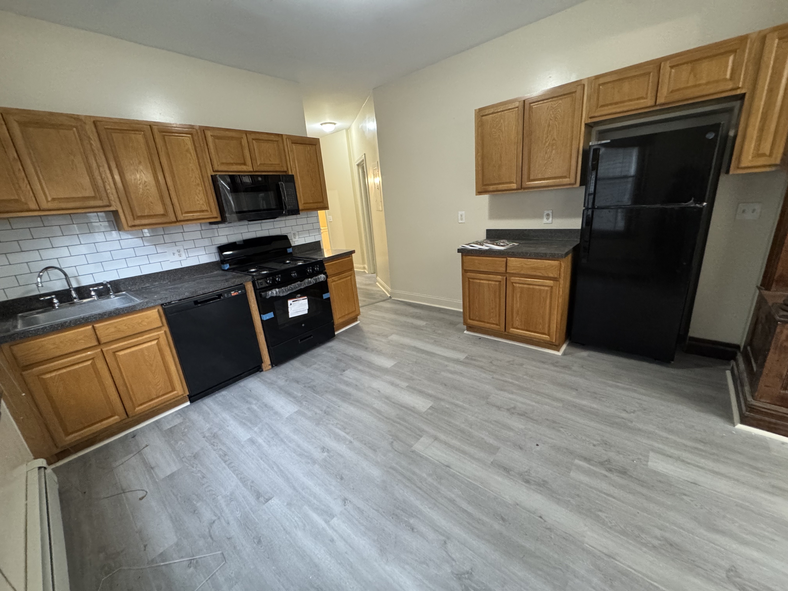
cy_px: 296
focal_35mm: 14
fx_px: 319
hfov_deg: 102.1
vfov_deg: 85.7
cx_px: 394
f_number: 2.2
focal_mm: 2.22
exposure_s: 1/60
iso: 640
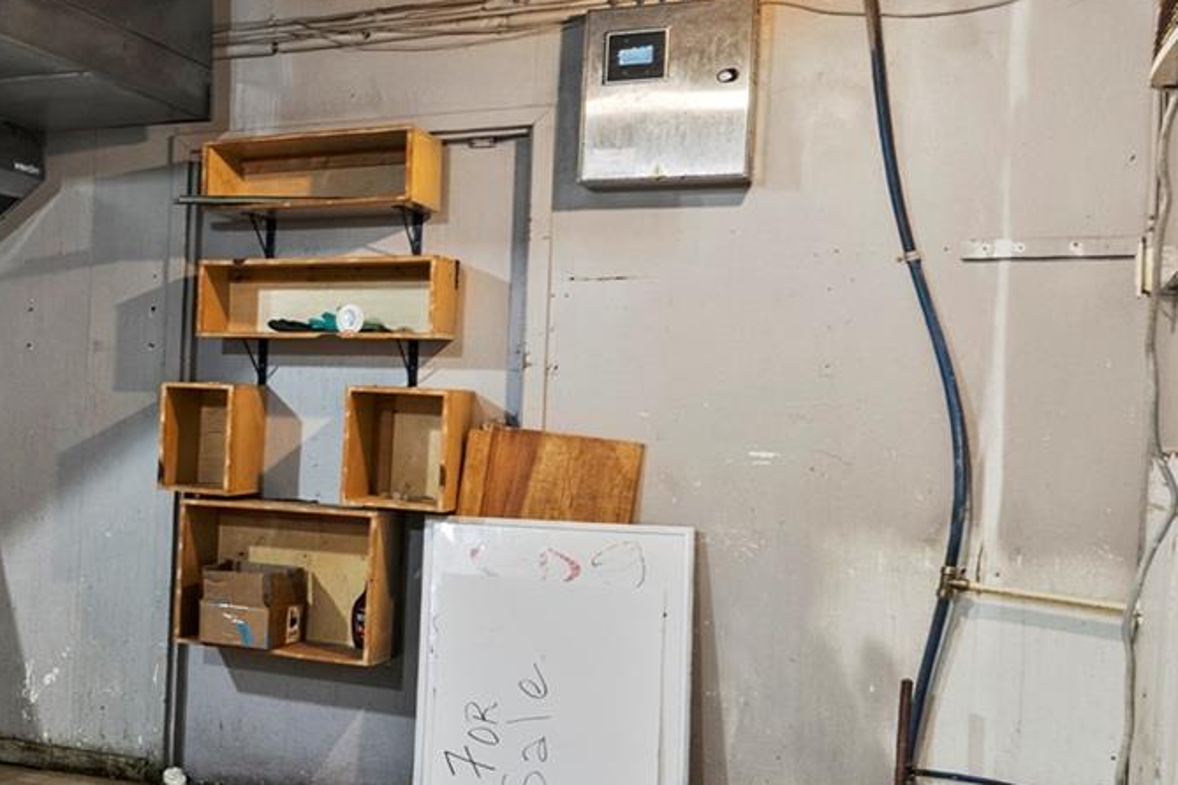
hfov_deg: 28.2
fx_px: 1603
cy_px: 402
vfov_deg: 27.5
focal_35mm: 49
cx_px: -553
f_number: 8
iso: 250
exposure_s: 1.3
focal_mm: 16
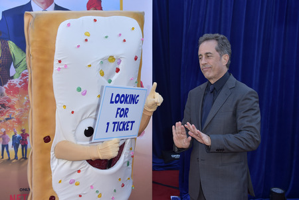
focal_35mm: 52
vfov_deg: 26.0
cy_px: 100
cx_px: 150
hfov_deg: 38.2
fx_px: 432
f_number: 6.3
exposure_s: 1/250
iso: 320
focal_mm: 52
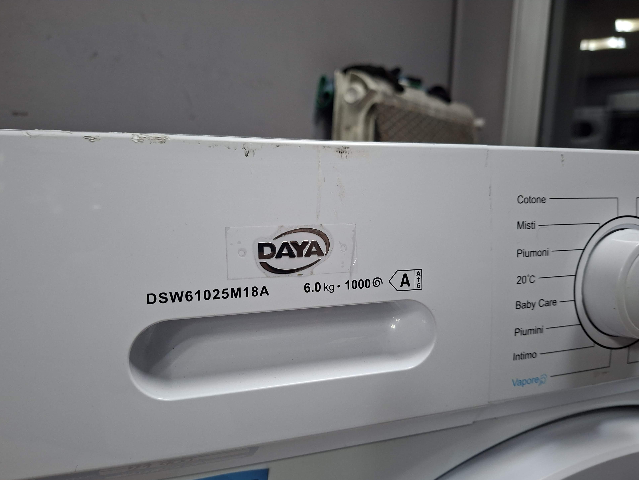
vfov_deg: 56.8
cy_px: 248
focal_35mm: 24
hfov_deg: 71.6
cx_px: 321
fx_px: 443
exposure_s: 1/50
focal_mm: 5.54
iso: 250
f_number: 1.8
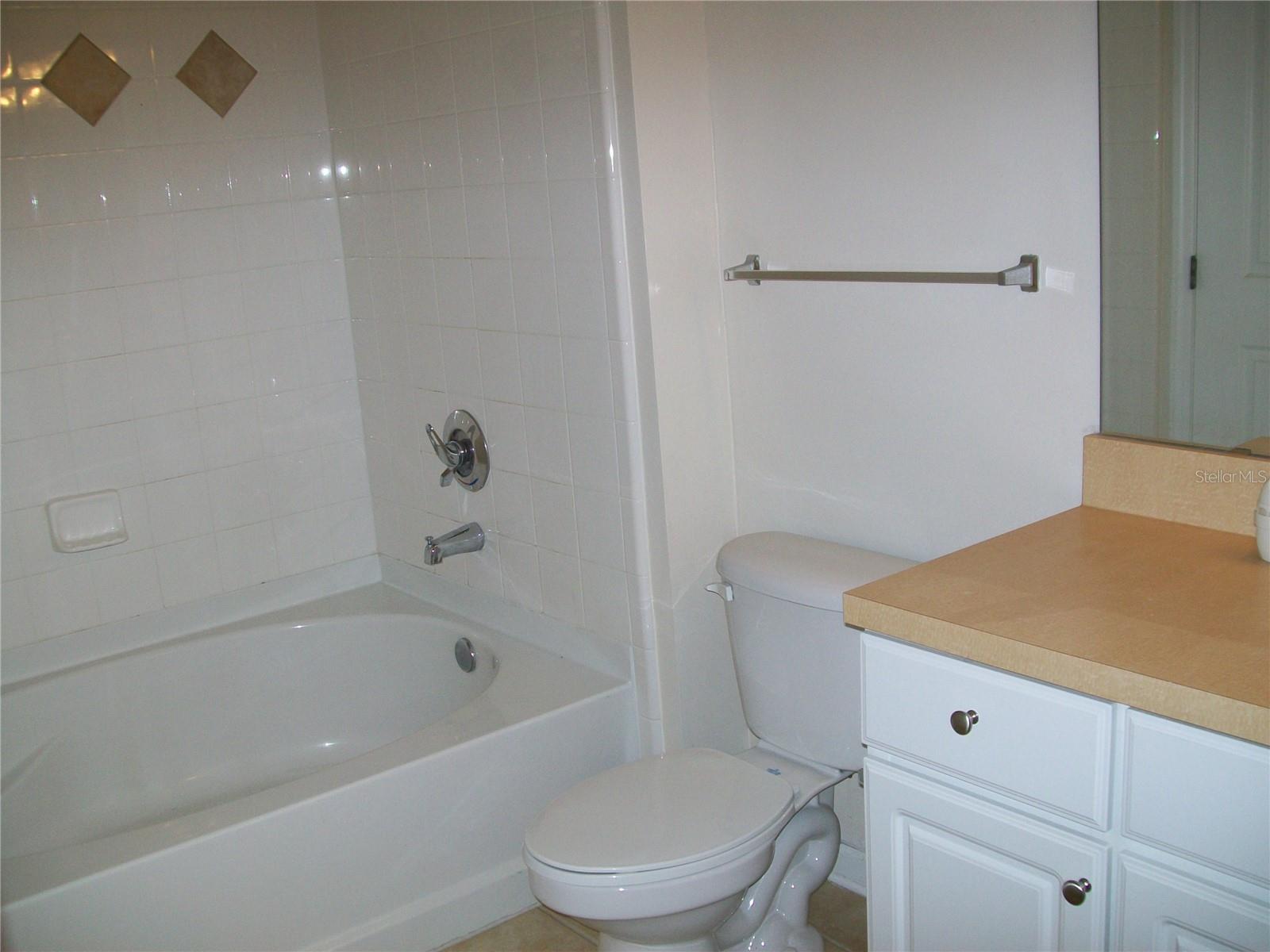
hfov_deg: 51.4
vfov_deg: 39.7
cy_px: 476
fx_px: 1321
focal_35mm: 36
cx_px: 635
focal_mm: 6
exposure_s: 1/60
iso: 64
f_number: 2.7
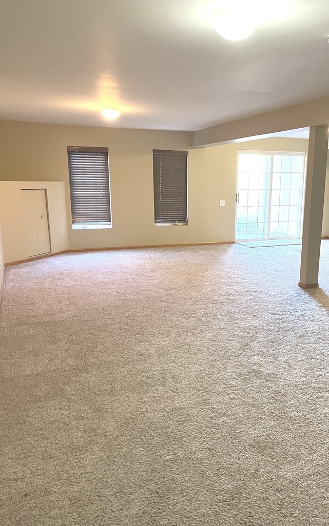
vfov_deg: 64.6
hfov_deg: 42.9
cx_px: 202
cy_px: 269
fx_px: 416
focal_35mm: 29
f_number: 1.6
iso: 500
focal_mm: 5.1
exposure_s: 1/60
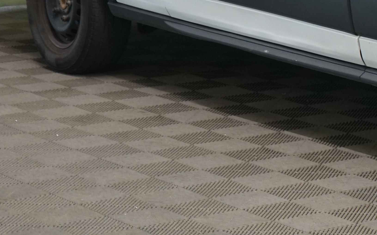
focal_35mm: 187
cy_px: -156
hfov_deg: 10.9
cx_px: 530
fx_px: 1921
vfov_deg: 6.9
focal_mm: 50
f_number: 5.6
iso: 800
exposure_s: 1/40
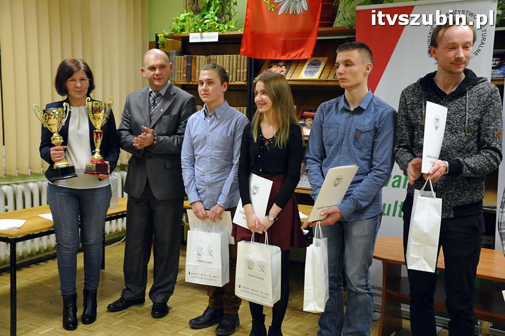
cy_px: 168
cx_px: 252
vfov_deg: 31.8
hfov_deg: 46.4
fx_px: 589
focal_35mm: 42
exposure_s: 1/80
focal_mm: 28
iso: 2000
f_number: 4.5
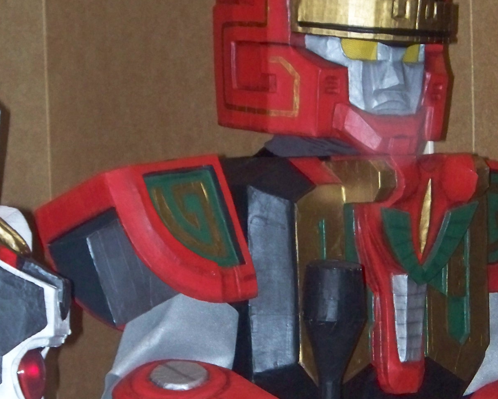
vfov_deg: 8.4
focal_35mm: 183
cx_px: 355
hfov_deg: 10.5
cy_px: 403
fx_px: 2697
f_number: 3.4
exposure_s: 1/50
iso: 400
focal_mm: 16.86
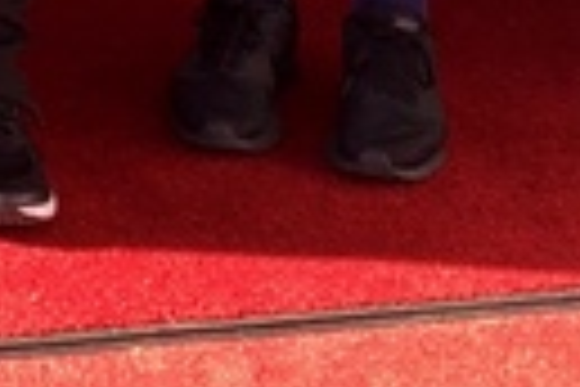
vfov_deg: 5.9
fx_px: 3480
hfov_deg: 9.0
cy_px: -796
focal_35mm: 216
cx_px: -584
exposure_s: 1/237
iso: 20
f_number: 1.8
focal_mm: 3.99
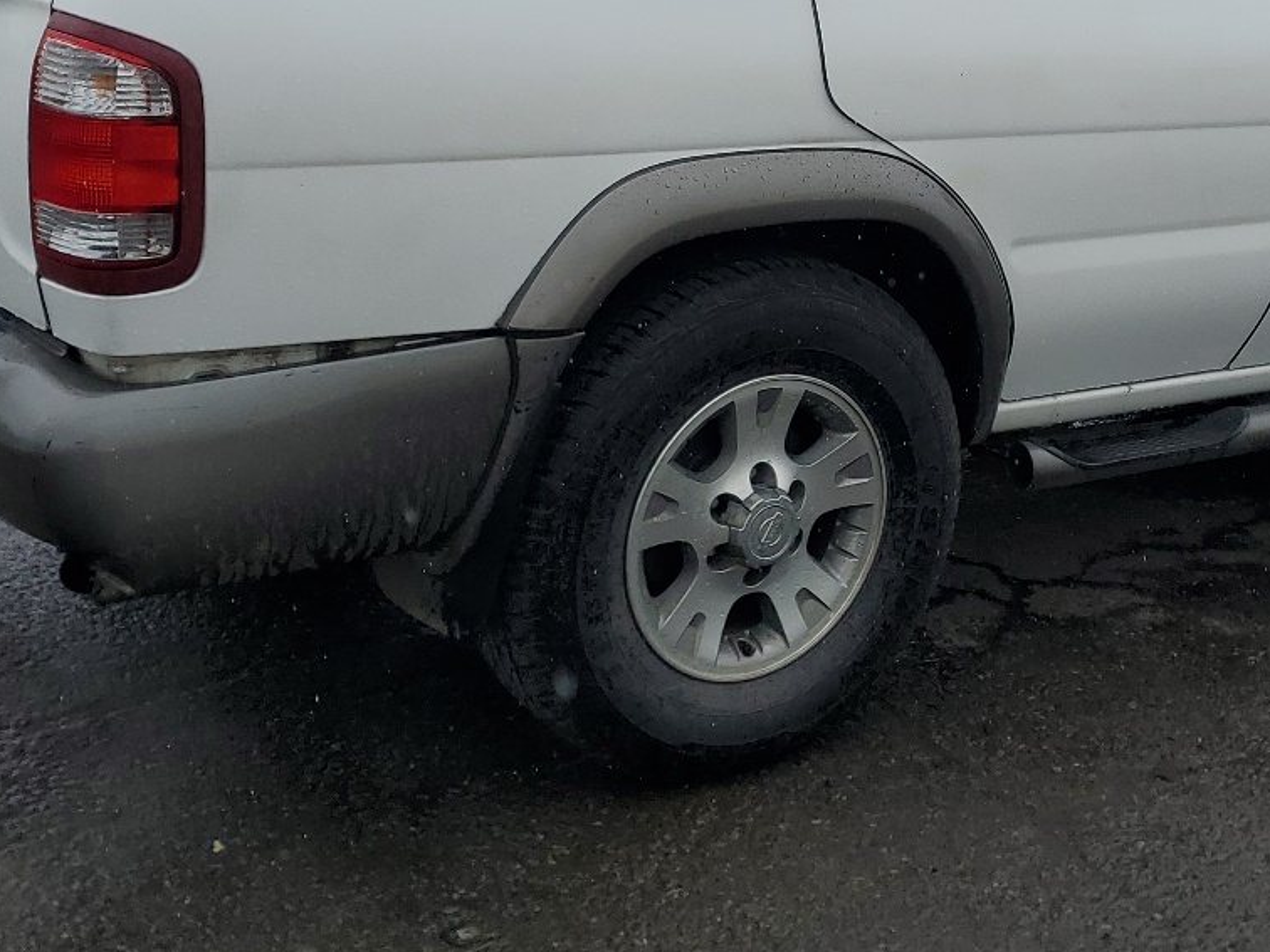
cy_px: 146
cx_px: 825
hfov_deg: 34.7
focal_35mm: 55
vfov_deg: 25.9
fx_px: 2018
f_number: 1.5
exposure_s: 1/2000
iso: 50
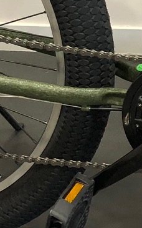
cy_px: -49
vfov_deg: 12.5
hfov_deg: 7.6
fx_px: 1016
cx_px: 298
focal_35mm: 164
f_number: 1.8
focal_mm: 4
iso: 32
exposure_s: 1/33
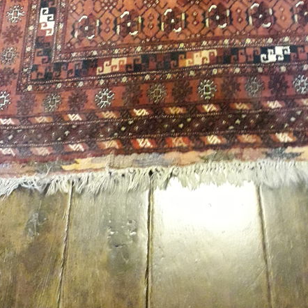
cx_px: 200
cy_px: 22
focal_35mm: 54
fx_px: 544
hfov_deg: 31.4
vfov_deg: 30.1
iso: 800
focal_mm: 3.6
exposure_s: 1/17
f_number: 1.9
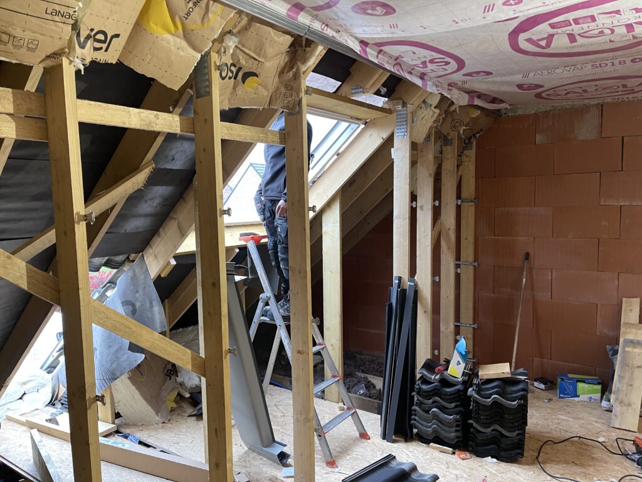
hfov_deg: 69.4
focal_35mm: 25
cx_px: 321
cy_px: 241
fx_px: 464
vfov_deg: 54.9
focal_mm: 5.1
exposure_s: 1/50
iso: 200
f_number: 1.6
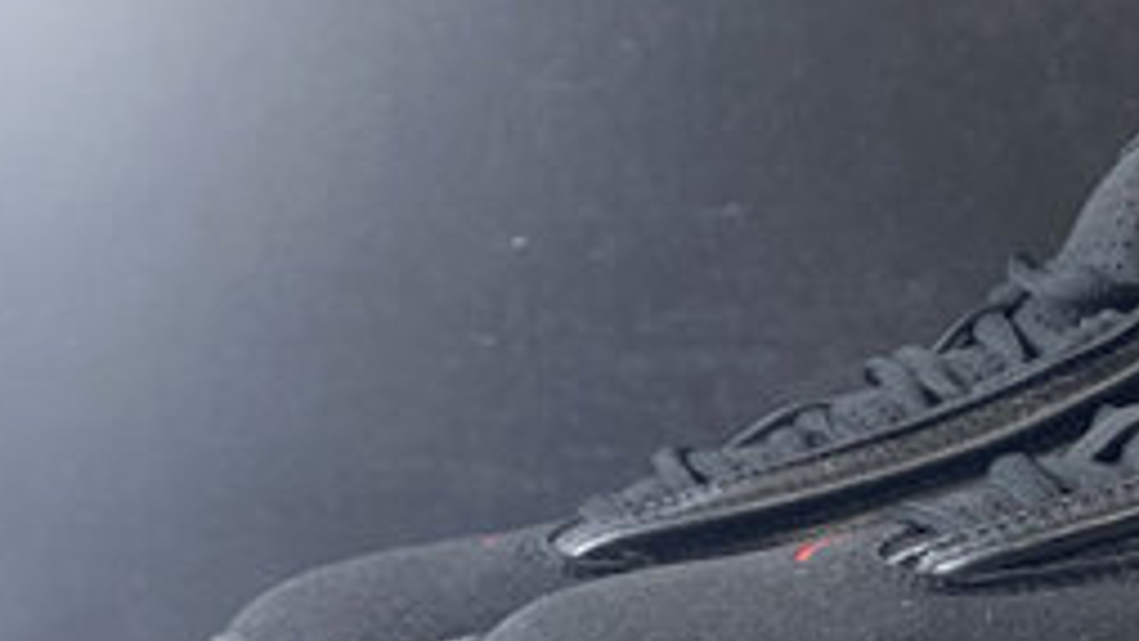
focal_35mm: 78
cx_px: 1323
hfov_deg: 24.8
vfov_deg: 15.2
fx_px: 2356
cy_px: 661
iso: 80
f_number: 1.8
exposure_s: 1/50
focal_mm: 4.25
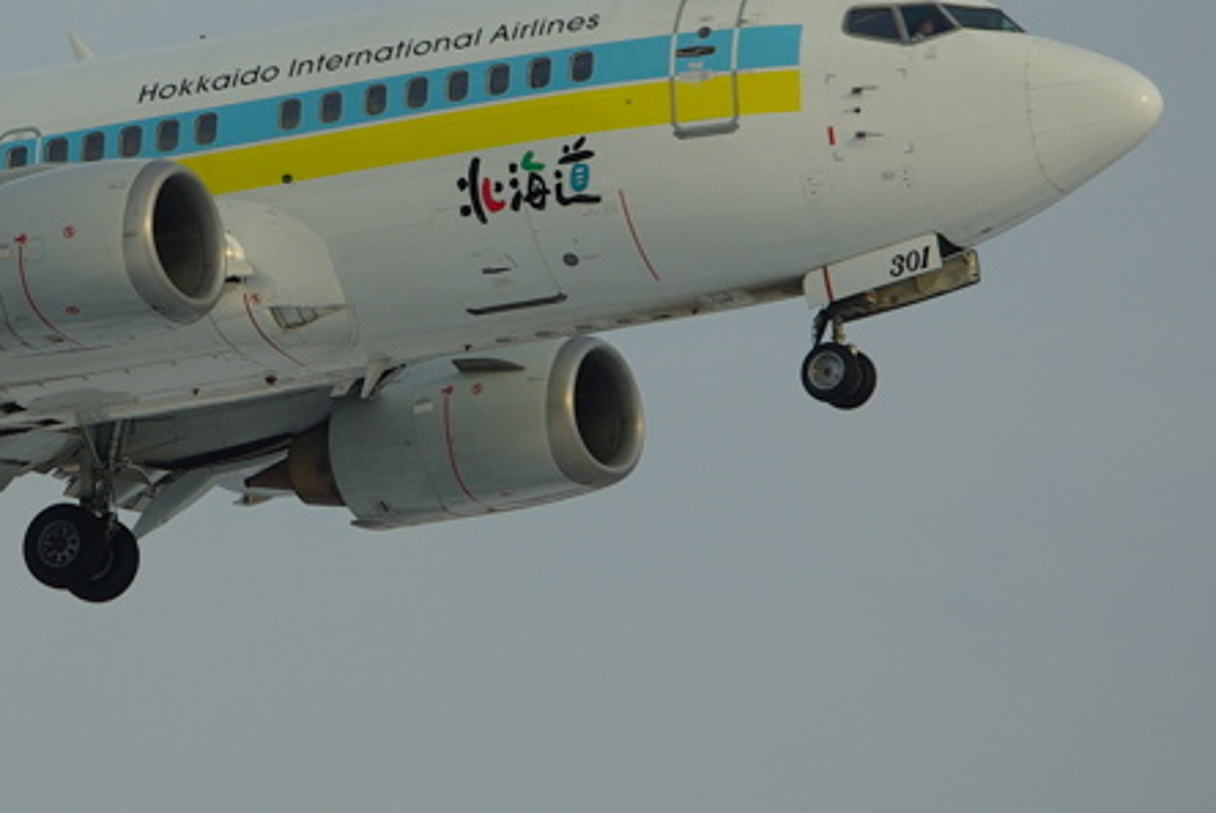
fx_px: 16128
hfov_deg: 4.3
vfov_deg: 2.9
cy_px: 190
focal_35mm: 477
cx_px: 36
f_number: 7.1
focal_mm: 138
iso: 100
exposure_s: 1/500
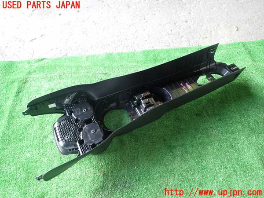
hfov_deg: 69.4
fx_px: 191
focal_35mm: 25
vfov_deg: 54.9
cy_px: 99
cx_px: 132
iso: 200
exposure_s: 1/30
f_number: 2
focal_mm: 4.5
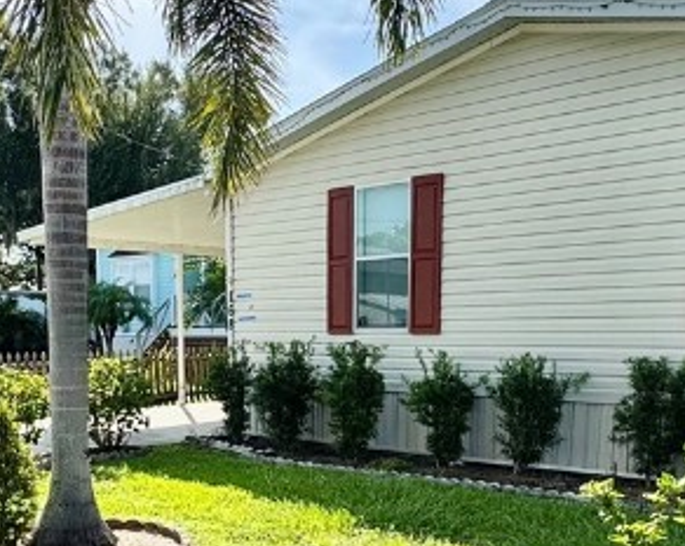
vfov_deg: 30.4
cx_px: 277
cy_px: 459
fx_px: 972
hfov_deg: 38.7
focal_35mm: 48
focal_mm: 2.22
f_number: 2.2
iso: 40
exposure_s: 1/700
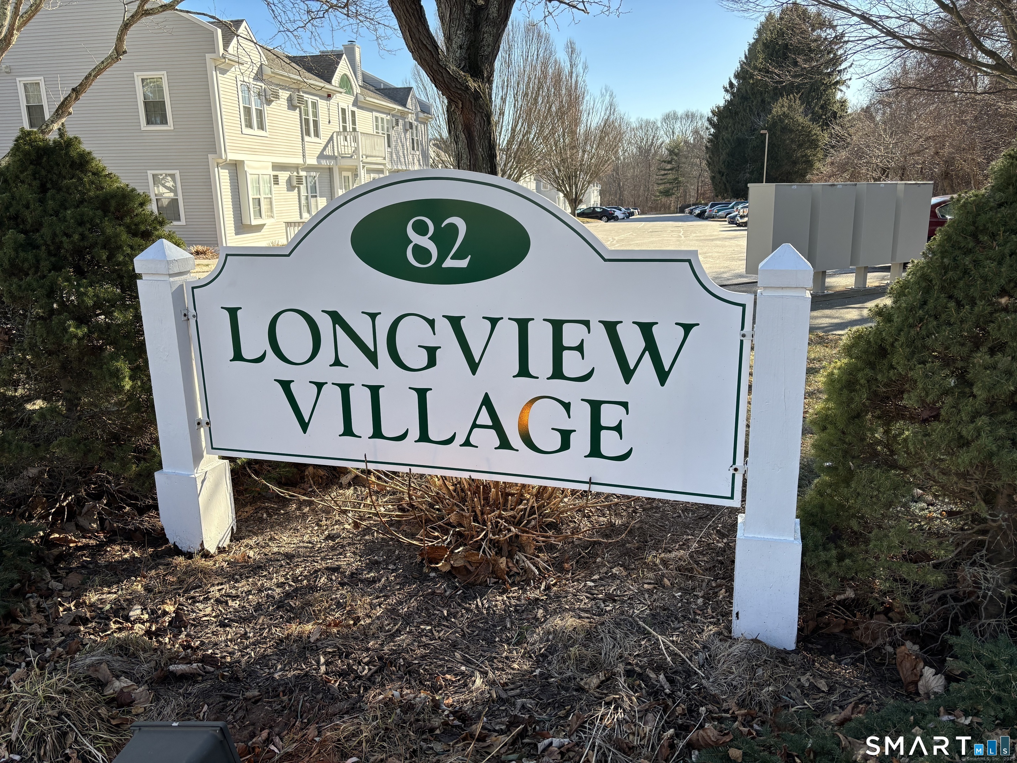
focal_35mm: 26
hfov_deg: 67.3
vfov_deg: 53.1
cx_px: 508
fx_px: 764
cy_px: 382
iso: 50
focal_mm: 5.96
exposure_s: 1/903
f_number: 1.6
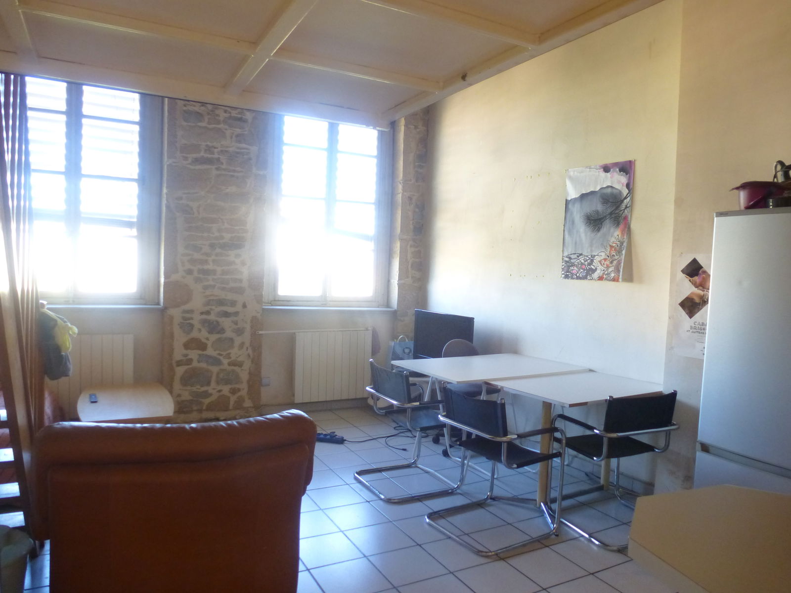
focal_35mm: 24
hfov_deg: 71.6
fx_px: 548
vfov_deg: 56.8
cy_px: 296
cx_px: 396
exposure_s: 1/30
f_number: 3.3
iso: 400
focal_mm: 4.3
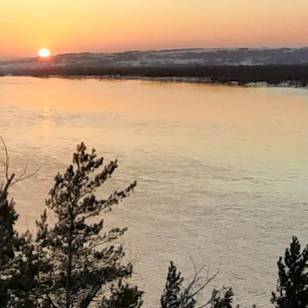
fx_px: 775
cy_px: 68
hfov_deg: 21.7
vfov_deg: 22.2
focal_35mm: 77
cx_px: 1
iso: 40
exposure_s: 1/223
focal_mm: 1.74
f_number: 2.2
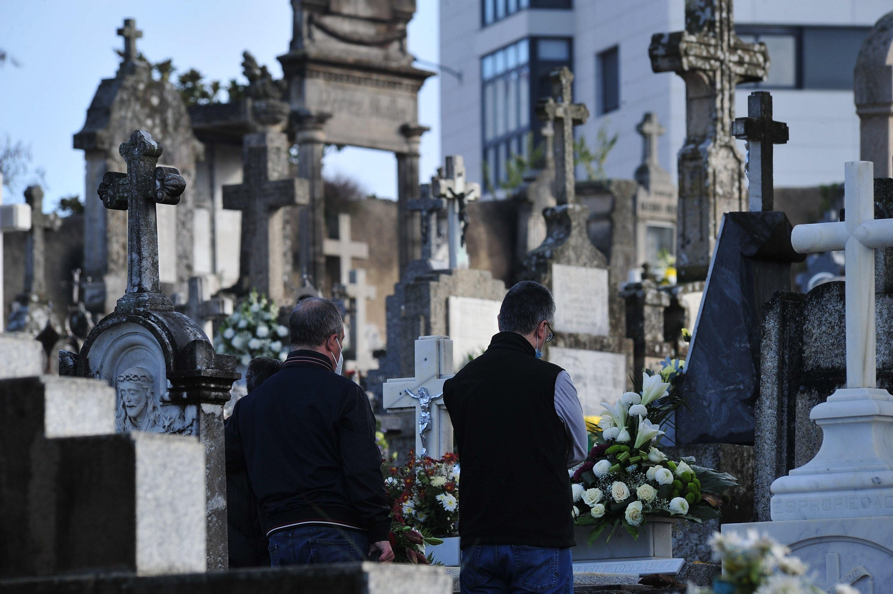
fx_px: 7438
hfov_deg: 6.9
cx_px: 446
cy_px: 297
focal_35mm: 300
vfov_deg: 4.6
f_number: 10
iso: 500
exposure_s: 1/400
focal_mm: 300
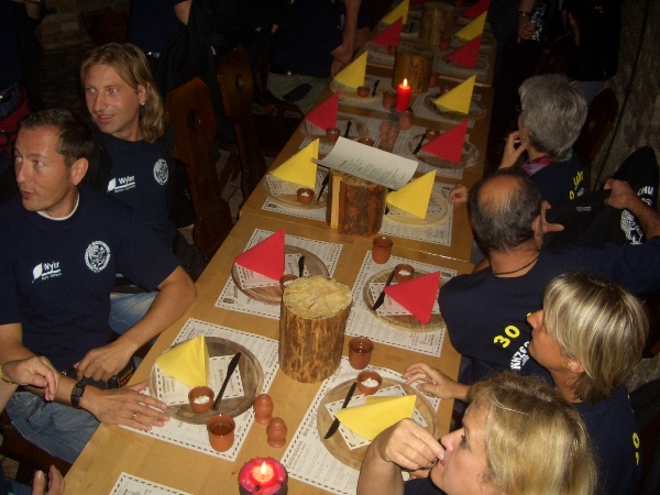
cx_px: 330
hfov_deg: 52.6
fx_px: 667
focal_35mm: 35
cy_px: 248
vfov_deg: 40.7
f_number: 2.6
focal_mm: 5.8
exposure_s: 1/60
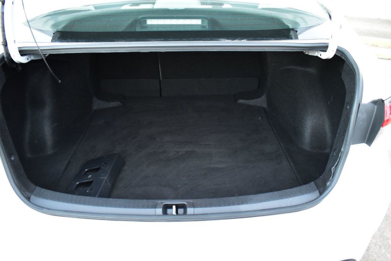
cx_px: 196
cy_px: 130
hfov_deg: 67.4
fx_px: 293
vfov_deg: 47.9
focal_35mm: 27
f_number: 5
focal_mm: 18
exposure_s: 1/15
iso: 1600
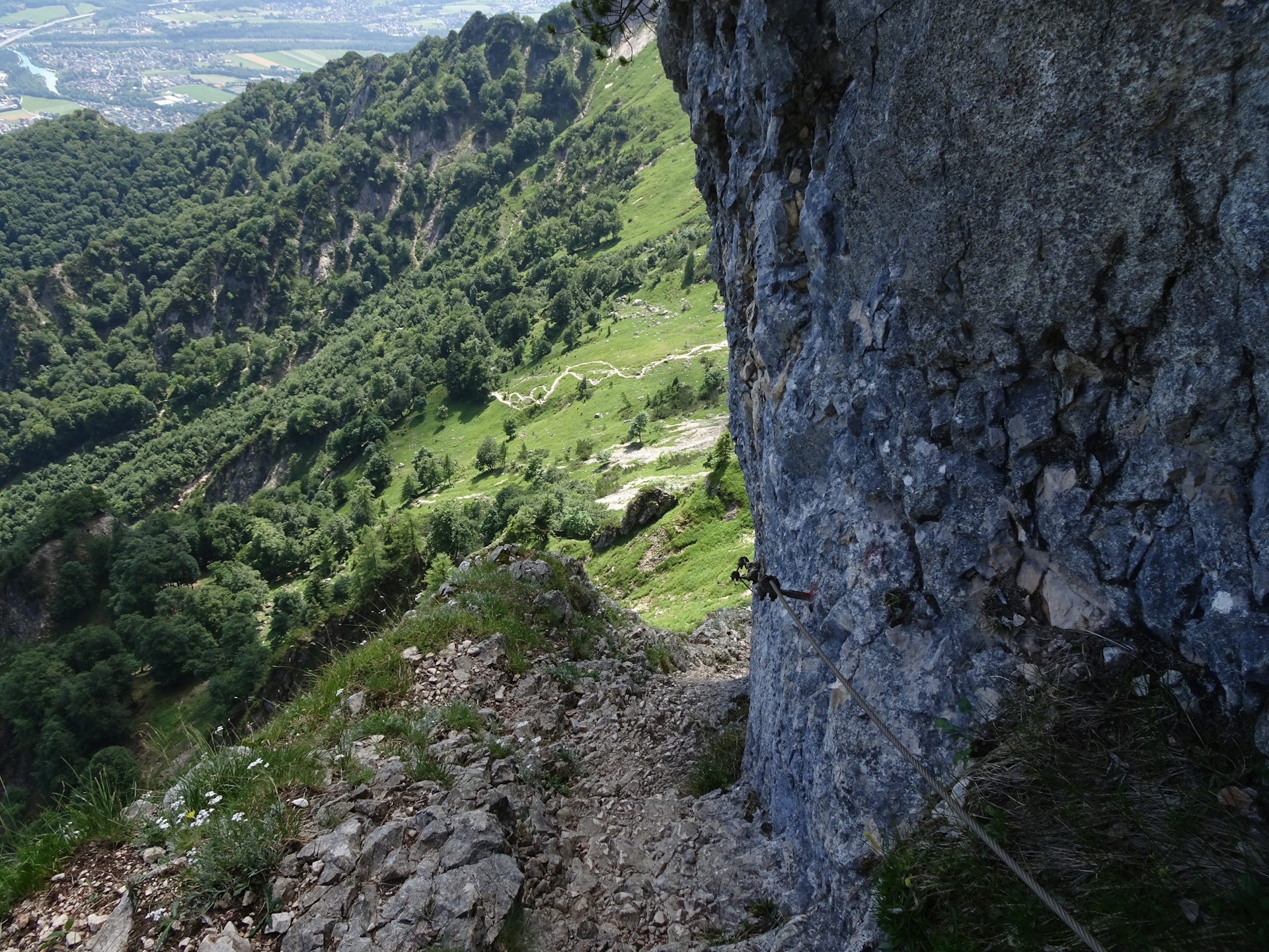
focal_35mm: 24
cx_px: 634
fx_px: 880
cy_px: 476
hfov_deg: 71.6
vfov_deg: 56.8
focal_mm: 4.1
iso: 80
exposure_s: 1/320
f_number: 3.5
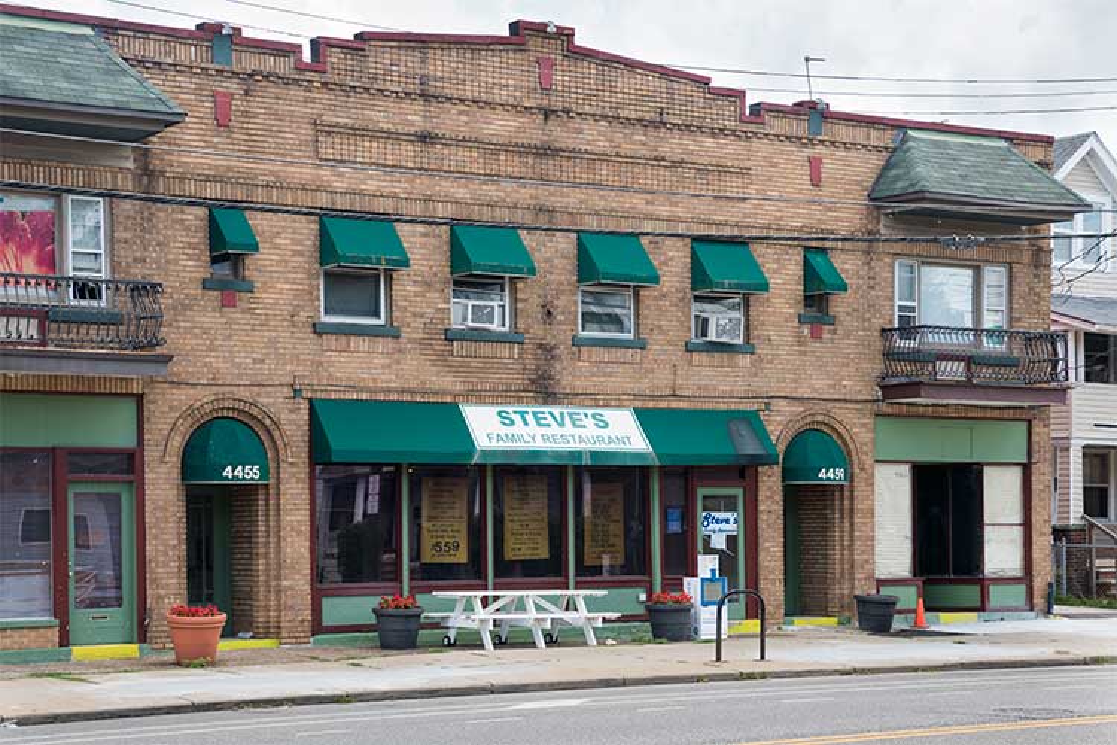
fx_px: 2172
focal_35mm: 70
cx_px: 558
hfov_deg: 28.8
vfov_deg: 19.5
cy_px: 372
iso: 400
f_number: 10
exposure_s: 1/250
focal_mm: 70
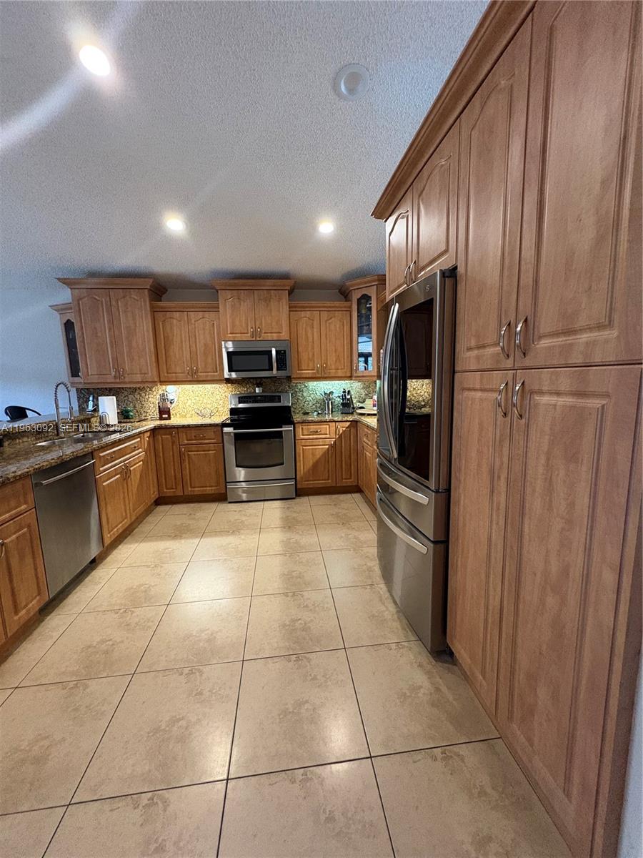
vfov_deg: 102.1
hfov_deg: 85.7
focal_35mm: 14
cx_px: 322
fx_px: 347
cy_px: 429
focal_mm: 2.22
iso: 500
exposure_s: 1/60
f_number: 2.2
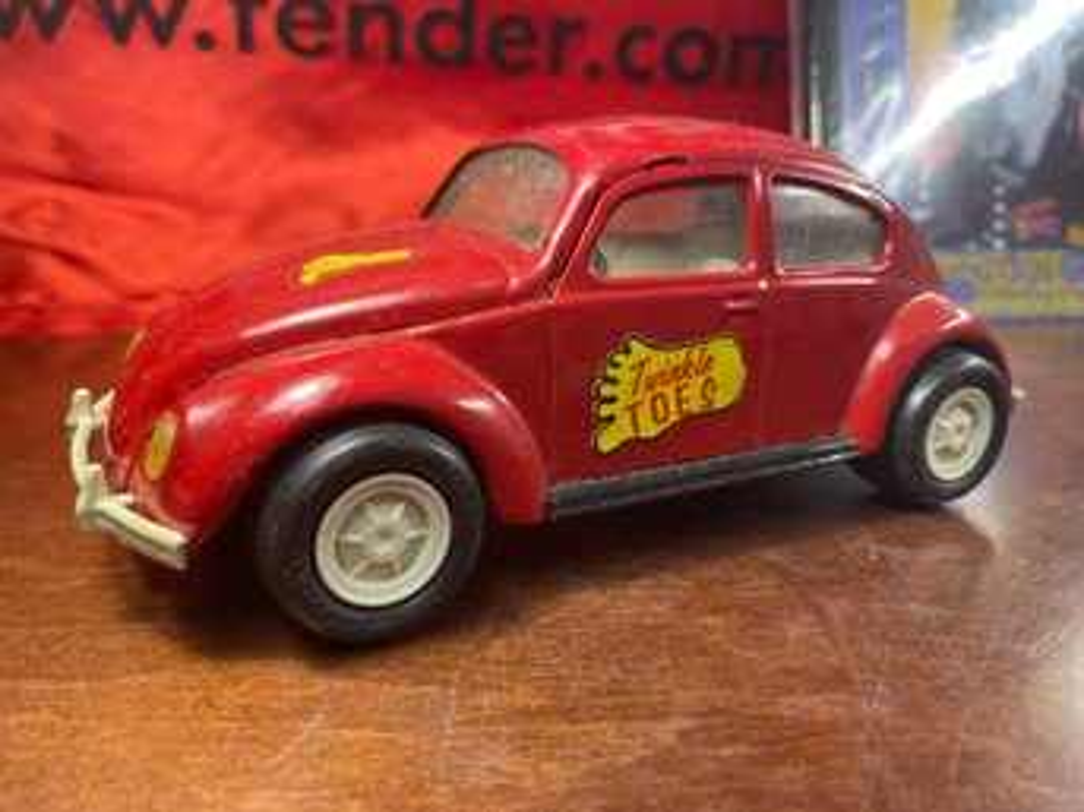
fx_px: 814
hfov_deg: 67.3
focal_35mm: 26
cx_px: 542
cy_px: 406
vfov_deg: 53.0
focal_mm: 4.2
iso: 80
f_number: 1.6
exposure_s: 1/60
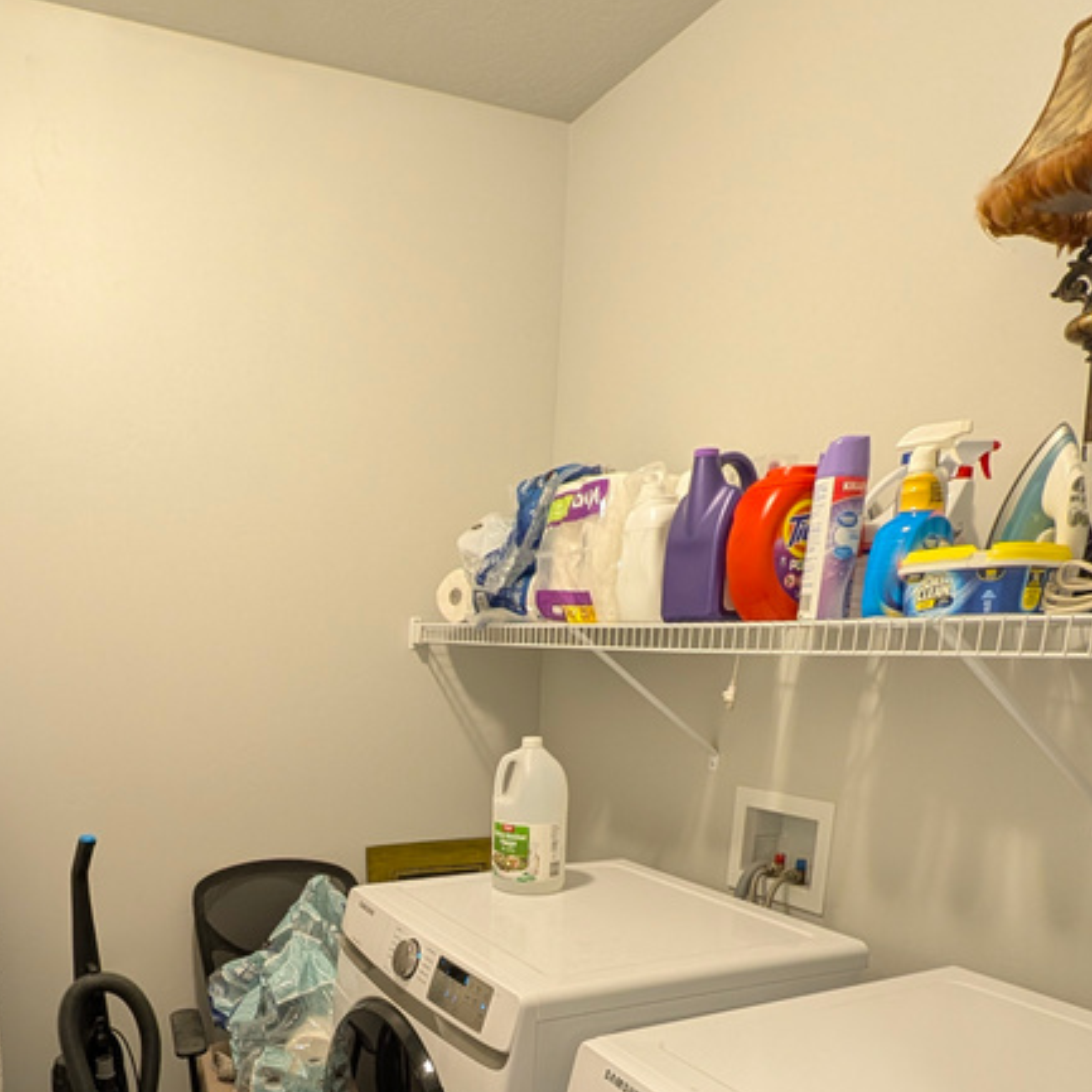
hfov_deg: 61.4
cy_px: 868
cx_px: 363
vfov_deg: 58.3
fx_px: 892
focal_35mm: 25
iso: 158
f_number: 1.95
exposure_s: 1/24
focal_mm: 2.23
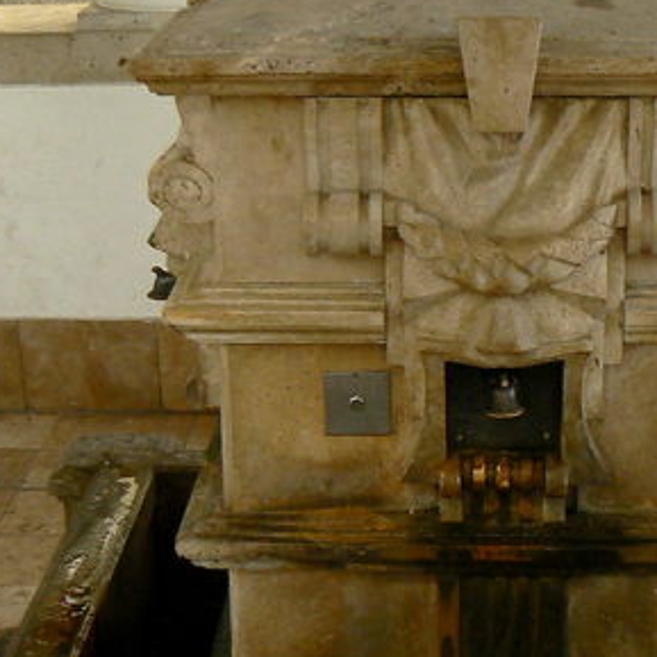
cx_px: 514
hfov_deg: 19.5
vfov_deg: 19.7
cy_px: 377
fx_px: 1890
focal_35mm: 88
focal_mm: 6
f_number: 3.6
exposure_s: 1/400
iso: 100
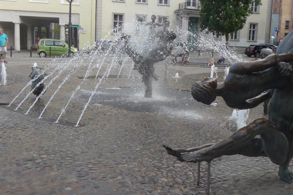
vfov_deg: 36.8
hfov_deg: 53.0
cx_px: 160
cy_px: 82
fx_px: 293
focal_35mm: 36
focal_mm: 6
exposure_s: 1/320
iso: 80
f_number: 2.8
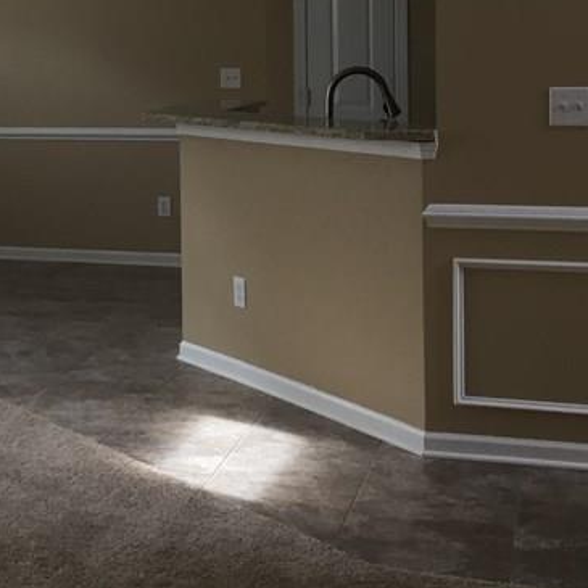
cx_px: -56
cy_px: 113
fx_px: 1384
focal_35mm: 72
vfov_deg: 23.6
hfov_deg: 22.6
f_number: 2.2
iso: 32
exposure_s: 1/30
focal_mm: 4.15
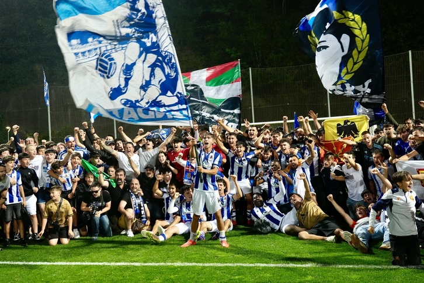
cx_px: 212
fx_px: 459
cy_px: 142
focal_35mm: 39
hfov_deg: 49.6
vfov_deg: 34.2
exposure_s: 1/160
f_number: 5
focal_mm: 39
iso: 3200
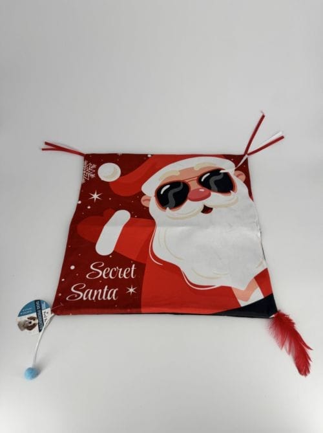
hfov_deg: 56.7
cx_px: 162
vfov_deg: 71.7
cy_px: 216
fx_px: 299
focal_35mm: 24
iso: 80
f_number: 1.78
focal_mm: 6.76
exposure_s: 1/1637
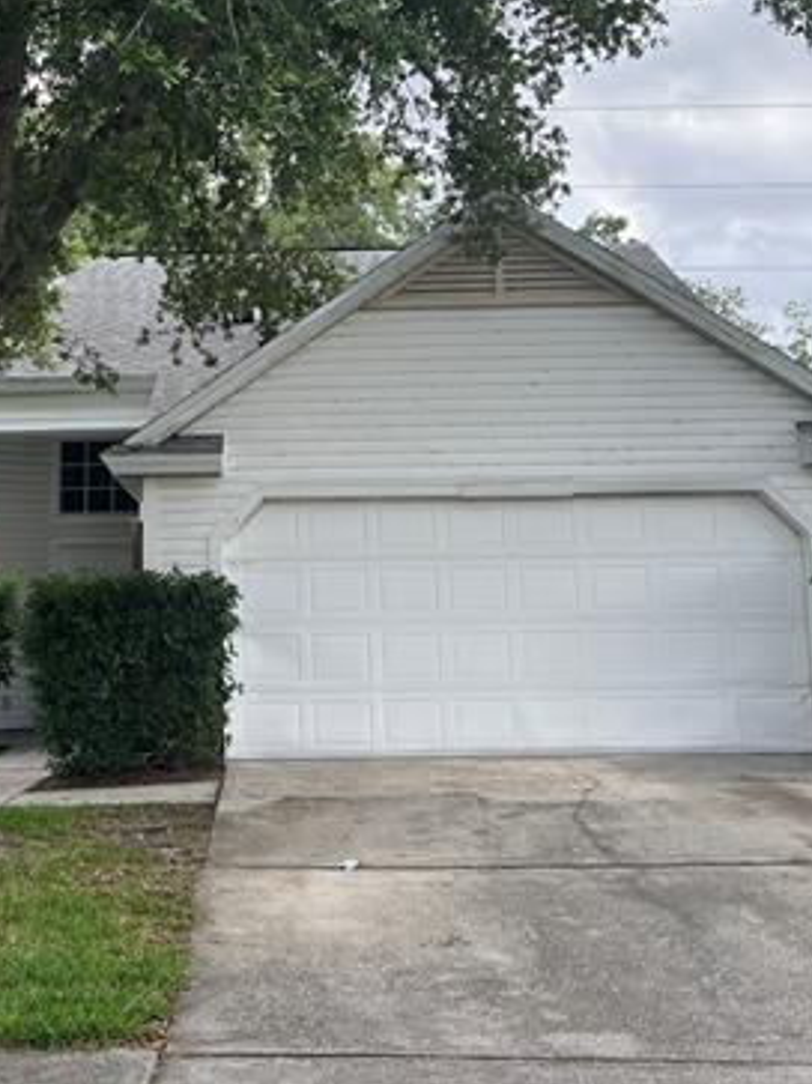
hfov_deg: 26.4
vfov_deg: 34.2
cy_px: 275
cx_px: 263
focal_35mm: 55
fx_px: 1721
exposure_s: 1/1009
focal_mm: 5.7
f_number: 1.5
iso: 50
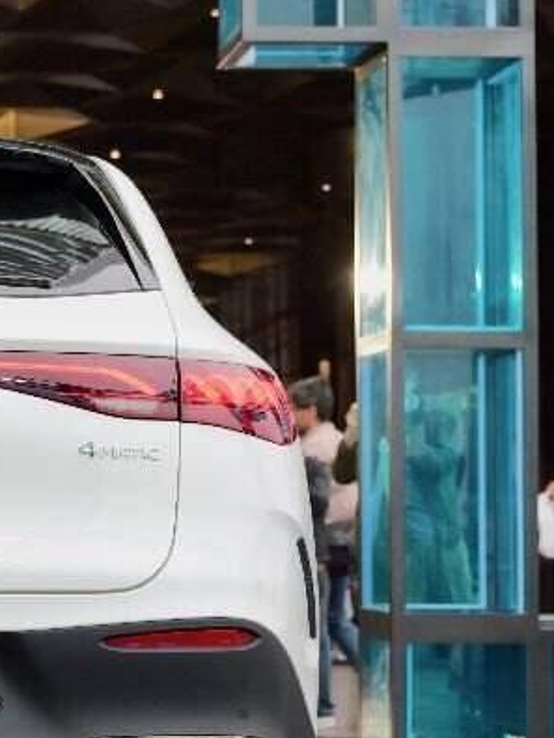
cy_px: 377
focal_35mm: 107
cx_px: -190
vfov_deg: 18.4
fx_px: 2283
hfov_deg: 13.3
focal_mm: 43
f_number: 4
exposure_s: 1/400
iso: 640
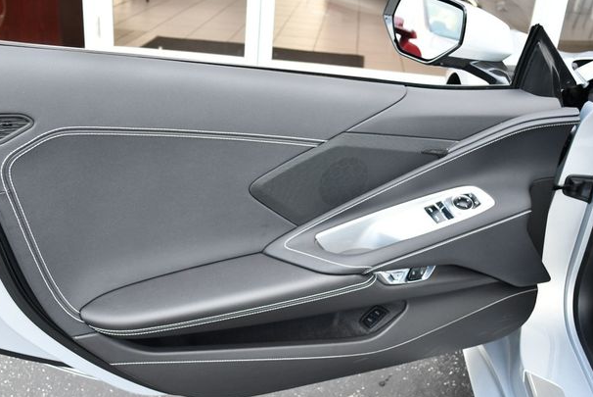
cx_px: 283
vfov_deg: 35.1
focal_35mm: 38
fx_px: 626
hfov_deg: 50.6
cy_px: 209
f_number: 3.5
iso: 500
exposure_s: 1/250
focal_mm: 18
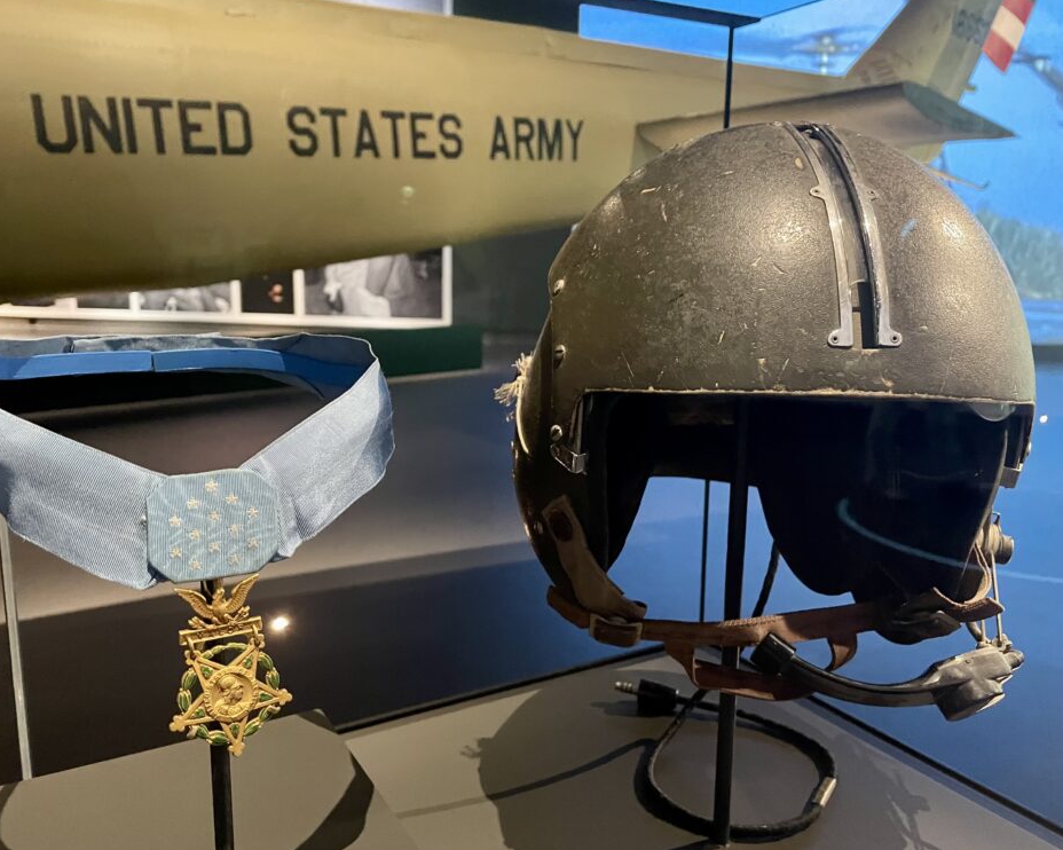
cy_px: 433
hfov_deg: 62.1
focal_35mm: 28
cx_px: 480
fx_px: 881
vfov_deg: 51.5
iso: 800
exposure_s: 1/27
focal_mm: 4.2
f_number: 1.6
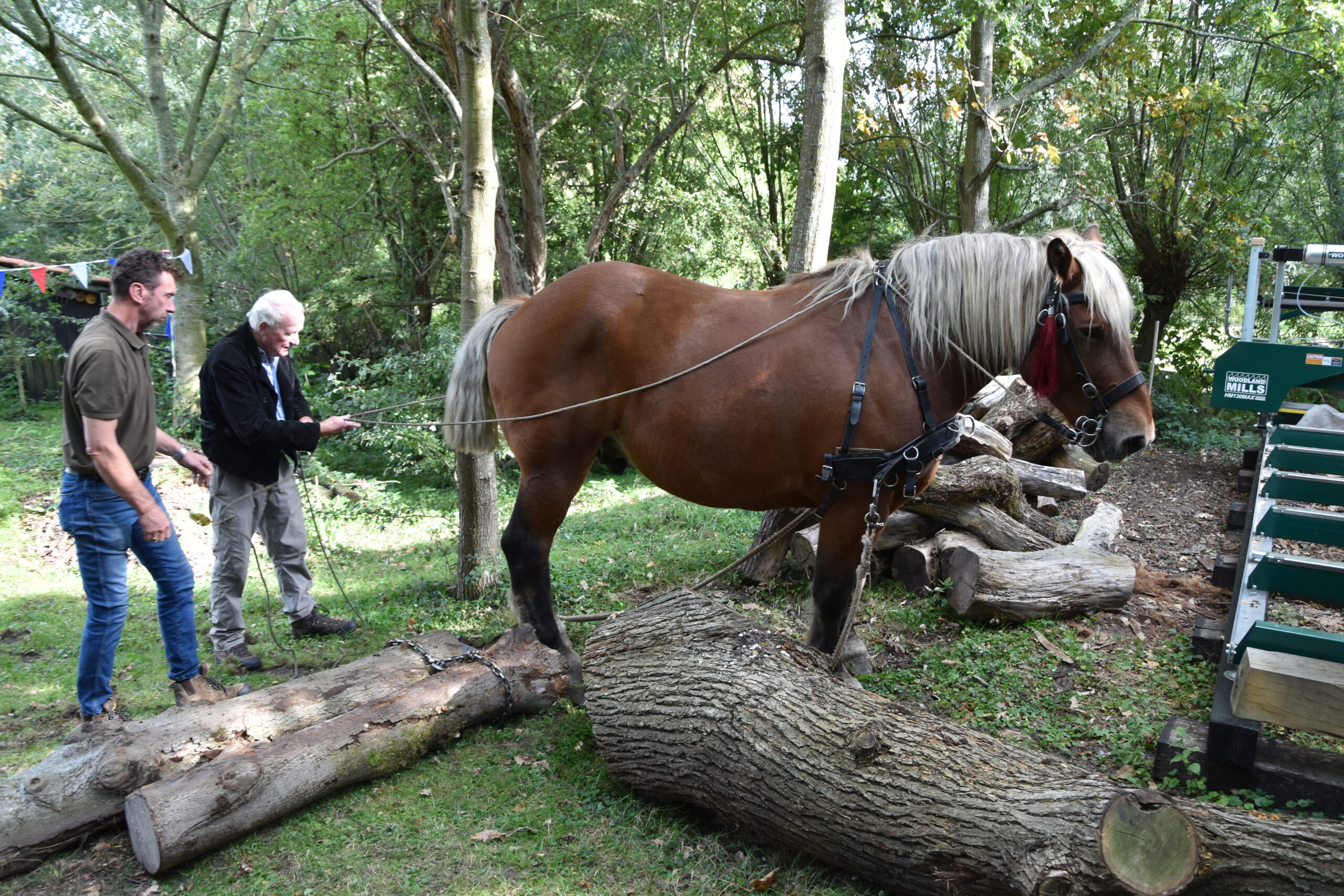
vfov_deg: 47.9
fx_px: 1008
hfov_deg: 67.4
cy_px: 448
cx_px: 672
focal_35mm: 27
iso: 400
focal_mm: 18
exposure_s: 1/100
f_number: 5
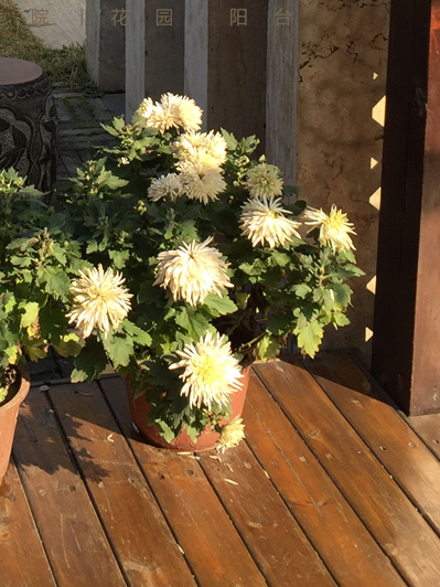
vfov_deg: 22.9
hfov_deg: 18.2
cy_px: -70
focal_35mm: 80
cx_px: 79
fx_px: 1356
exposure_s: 1/659
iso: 32
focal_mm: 4.15
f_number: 2.2
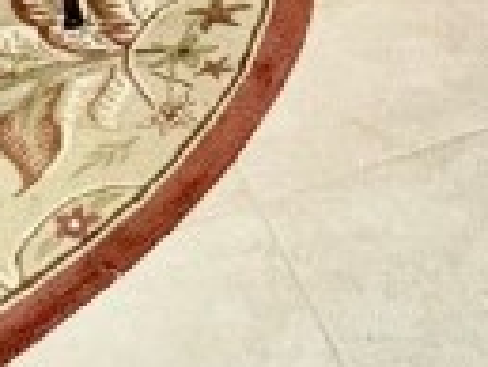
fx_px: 1453
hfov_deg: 18.5
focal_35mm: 103
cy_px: -810
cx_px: 503
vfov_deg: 9.9
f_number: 1.8
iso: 320
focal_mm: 1.57
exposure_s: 1/60
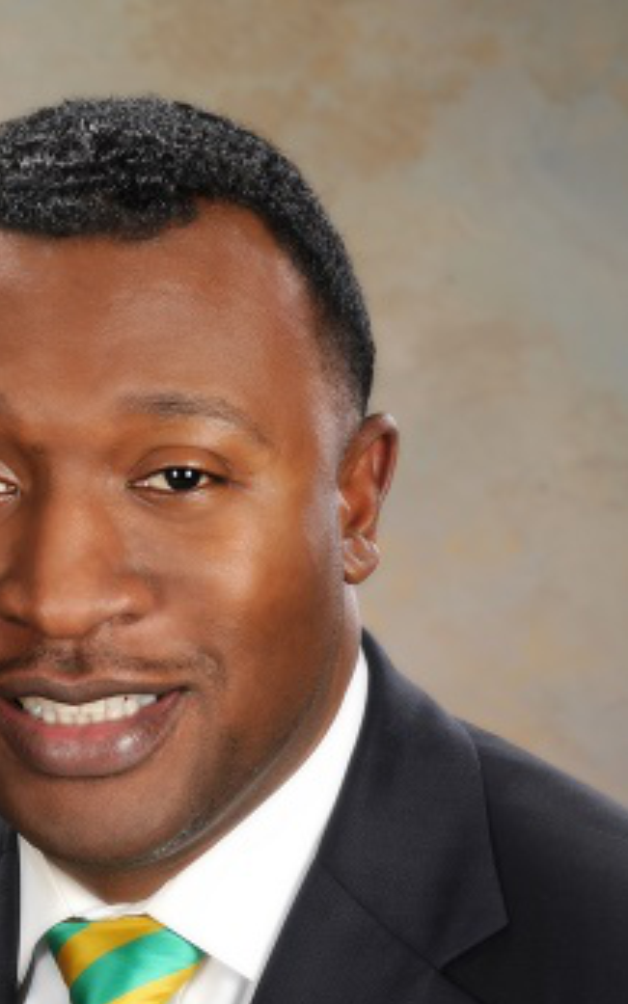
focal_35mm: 225
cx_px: 90
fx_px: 6156
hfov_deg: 5.8
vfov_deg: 9.3
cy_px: 729
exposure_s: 1/60
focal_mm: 85
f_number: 7.1
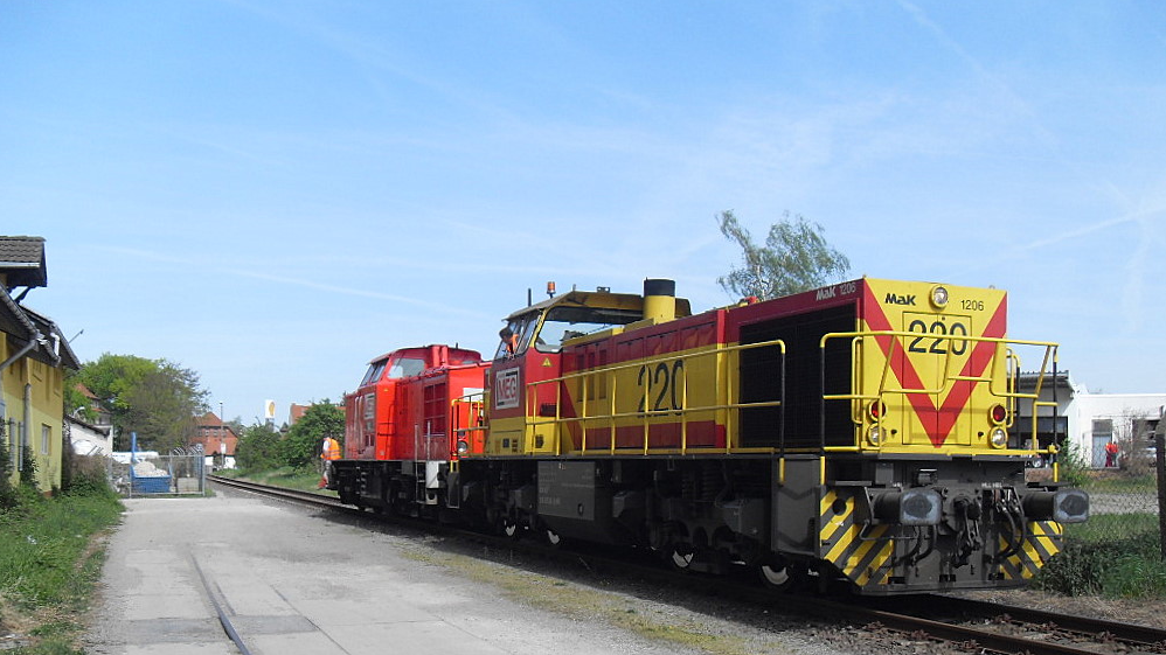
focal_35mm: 38
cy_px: 424
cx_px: 595
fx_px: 1175
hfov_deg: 52.8
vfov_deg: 31.0
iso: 80
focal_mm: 6.3
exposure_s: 1/180
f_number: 7
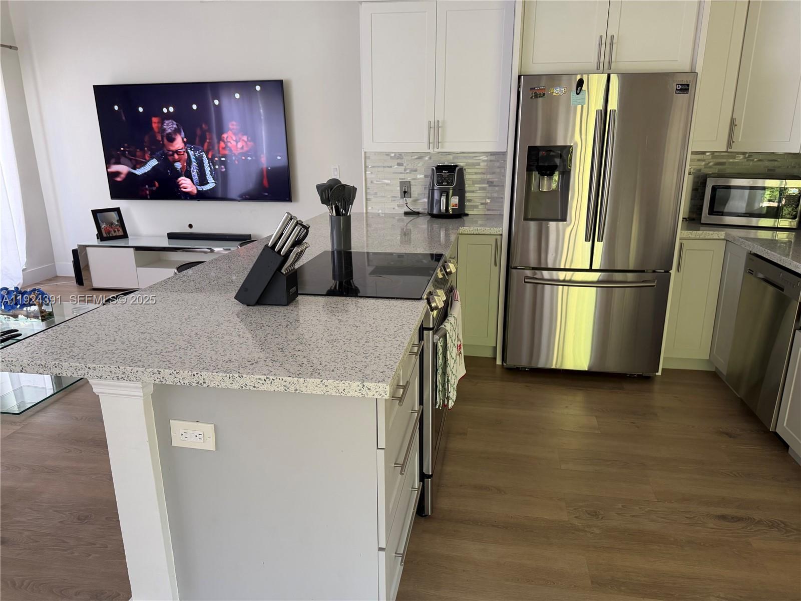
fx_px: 555
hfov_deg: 71.6
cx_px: 400
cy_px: 300
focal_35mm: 24
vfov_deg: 56.8
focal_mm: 6.76
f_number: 1.78
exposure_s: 1/86
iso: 200
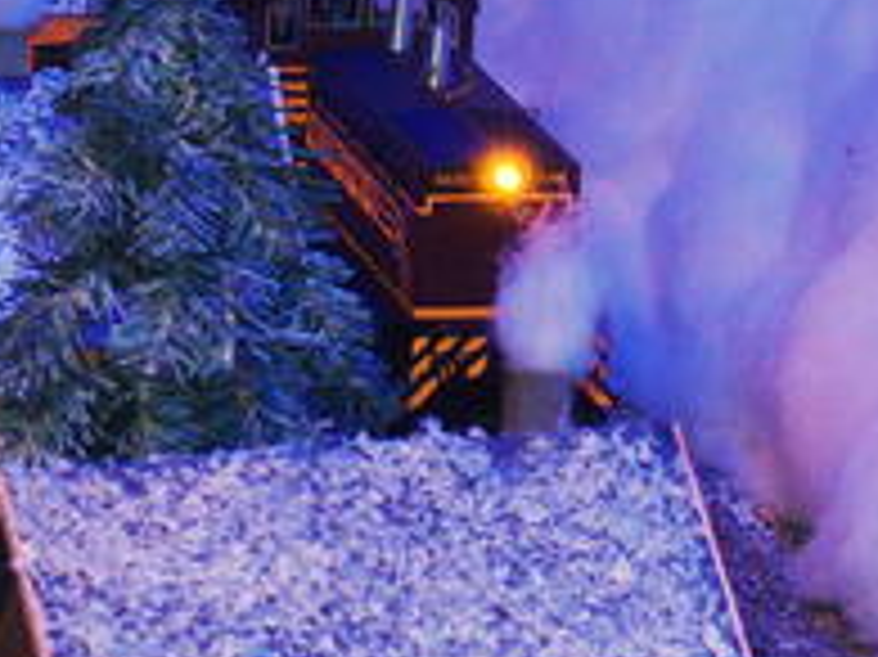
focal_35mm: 259
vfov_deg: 5.7
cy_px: 76
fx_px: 6565
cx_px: 347
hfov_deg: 7.6
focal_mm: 24
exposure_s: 1/60
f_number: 2.8
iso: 400
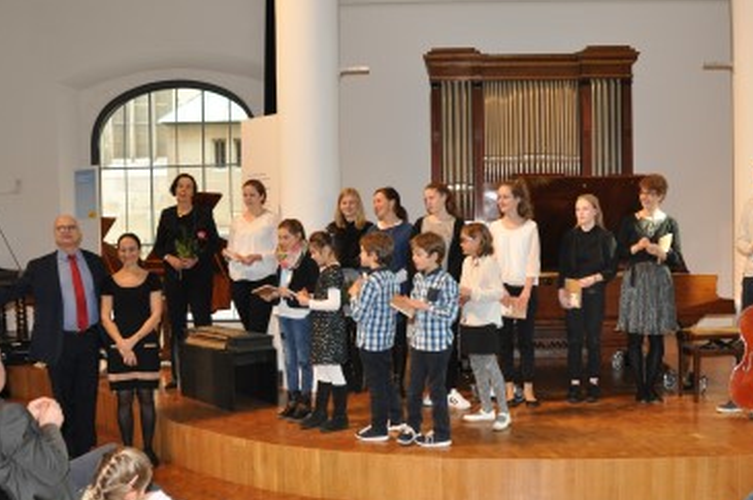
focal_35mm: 37
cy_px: 267
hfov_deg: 51.7
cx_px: 439
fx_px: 773
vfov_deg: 35.8
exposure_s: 1/60
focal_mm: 18
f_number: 3.5
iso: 800
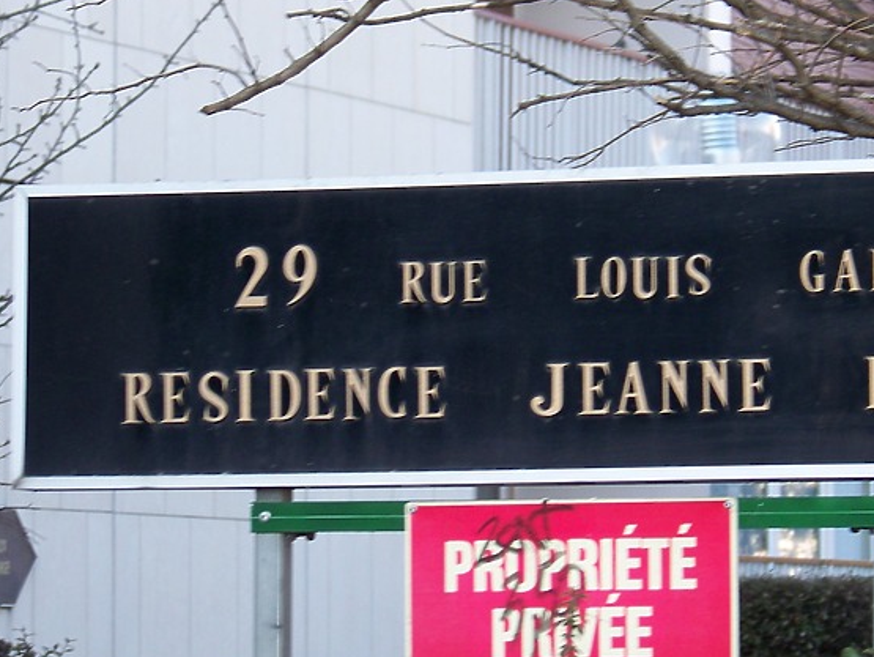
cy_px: 294
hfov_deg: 8.9
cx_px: 550
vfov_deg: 6.7
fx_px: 5609
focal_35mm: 222
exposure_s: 1/60
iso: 64
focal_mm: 22.2
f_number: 3.2
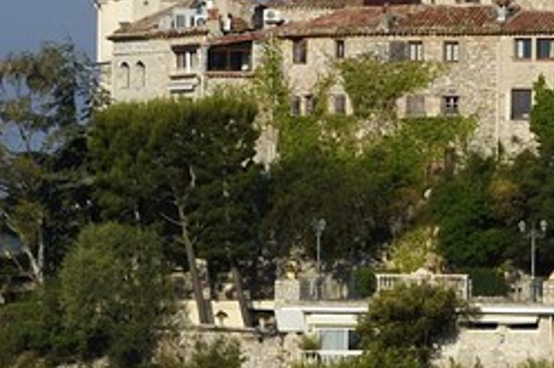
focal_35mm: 593
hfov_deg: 3.4
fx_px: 9119
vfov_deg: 2.3
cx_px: 1597
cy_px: -136
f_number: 11
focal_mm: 92
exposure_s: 1/250
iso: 200
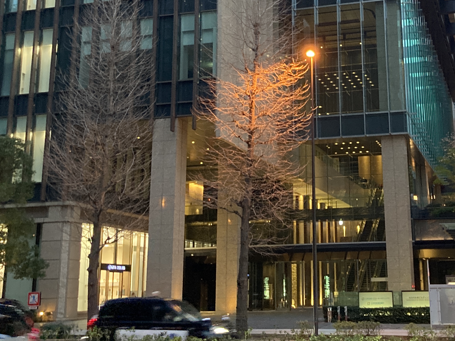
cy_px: 90
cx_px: 307
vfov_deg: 25.0
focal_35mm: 58
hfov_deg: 32.9
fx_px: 762
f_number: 1.8
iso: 500
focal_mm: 3.99
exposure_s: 1/25
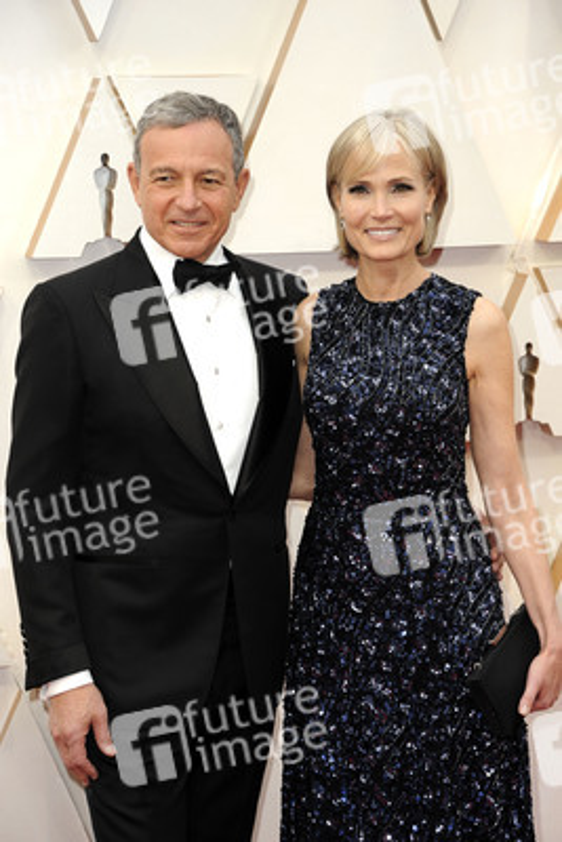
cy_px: 421
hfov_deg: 13.1
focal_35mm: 105
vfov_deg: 19.4
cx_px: 281
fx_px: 2456
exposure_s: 1/250
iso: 800
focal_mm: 105
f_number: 6.3
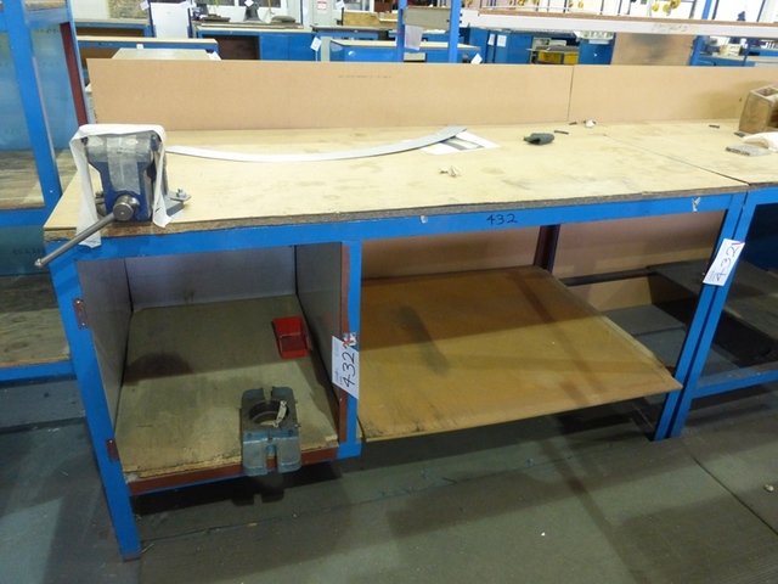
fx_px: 562
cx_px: 389
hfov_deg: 69.4
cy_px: 292
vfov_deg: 54.9
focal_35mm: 25
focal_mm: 4.3
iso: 400
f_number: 3.3
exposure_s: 1/10
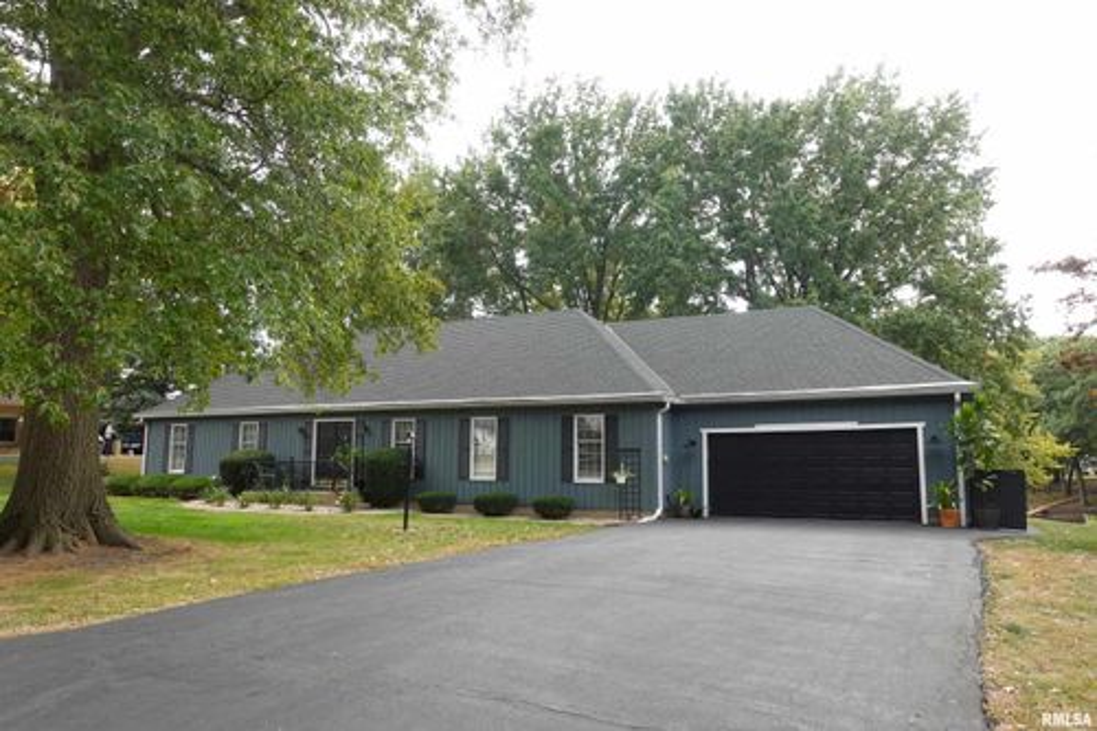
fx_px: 731
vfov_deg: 53.1
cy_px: 366
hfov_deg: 73.8
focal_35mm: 24
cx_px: 548
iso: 125
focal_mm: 8.8
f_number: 5.6
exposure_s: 1/100
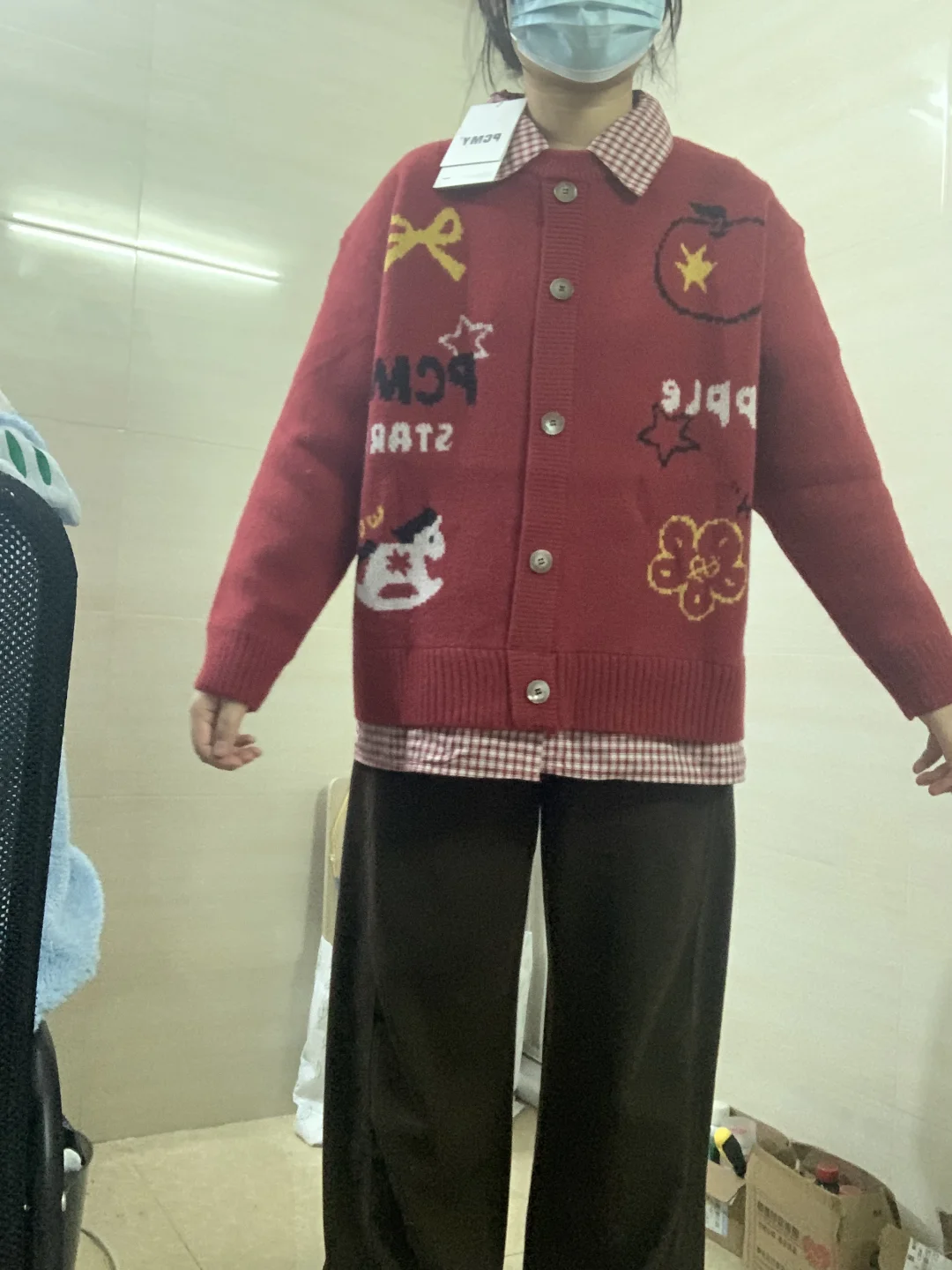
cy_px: 635
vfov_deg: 56.8
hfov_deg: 44.2
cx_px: 476
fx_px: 1173
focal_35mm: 32
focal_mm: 2.87
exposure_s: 1/30
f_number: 2.2
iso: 400
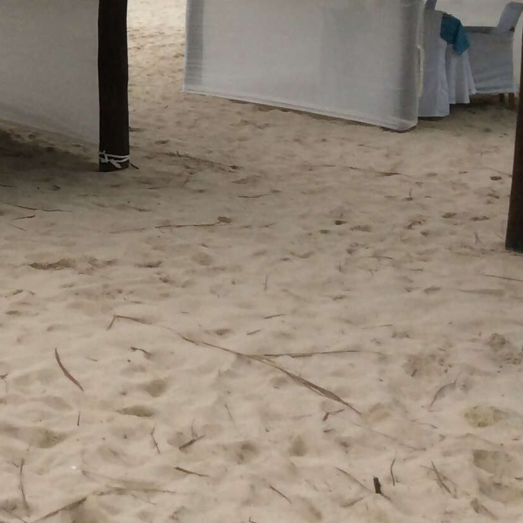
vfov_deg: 19.2
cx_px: -169
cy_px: 0
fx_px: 1504
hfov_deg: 18.3
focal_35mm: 88
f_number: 2.4
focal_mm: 3.3
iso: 32
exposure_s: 1/805
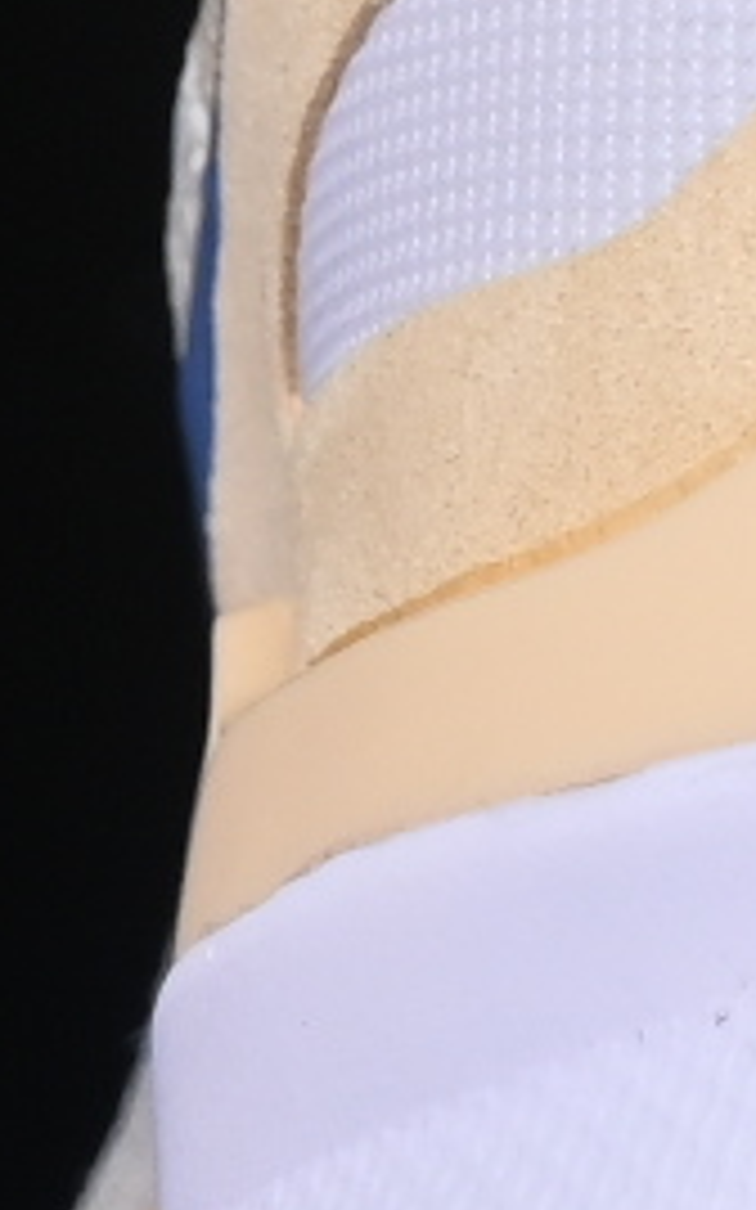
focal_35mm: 791
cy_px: -607
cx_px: 2966
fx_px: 26090
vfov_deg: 2.7
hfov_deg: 1.6
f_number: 8
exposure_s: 1/80
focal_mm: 50
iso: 160
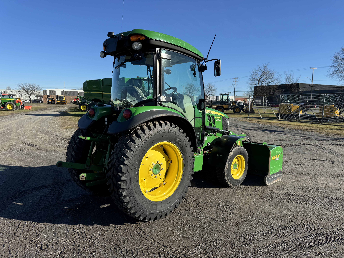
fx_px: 239
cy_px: 129
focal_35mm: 24
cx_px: 172
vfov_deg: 56.8
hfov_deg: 71.6
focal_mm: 6.76
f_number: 1.78
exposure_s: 1/3802
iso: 80
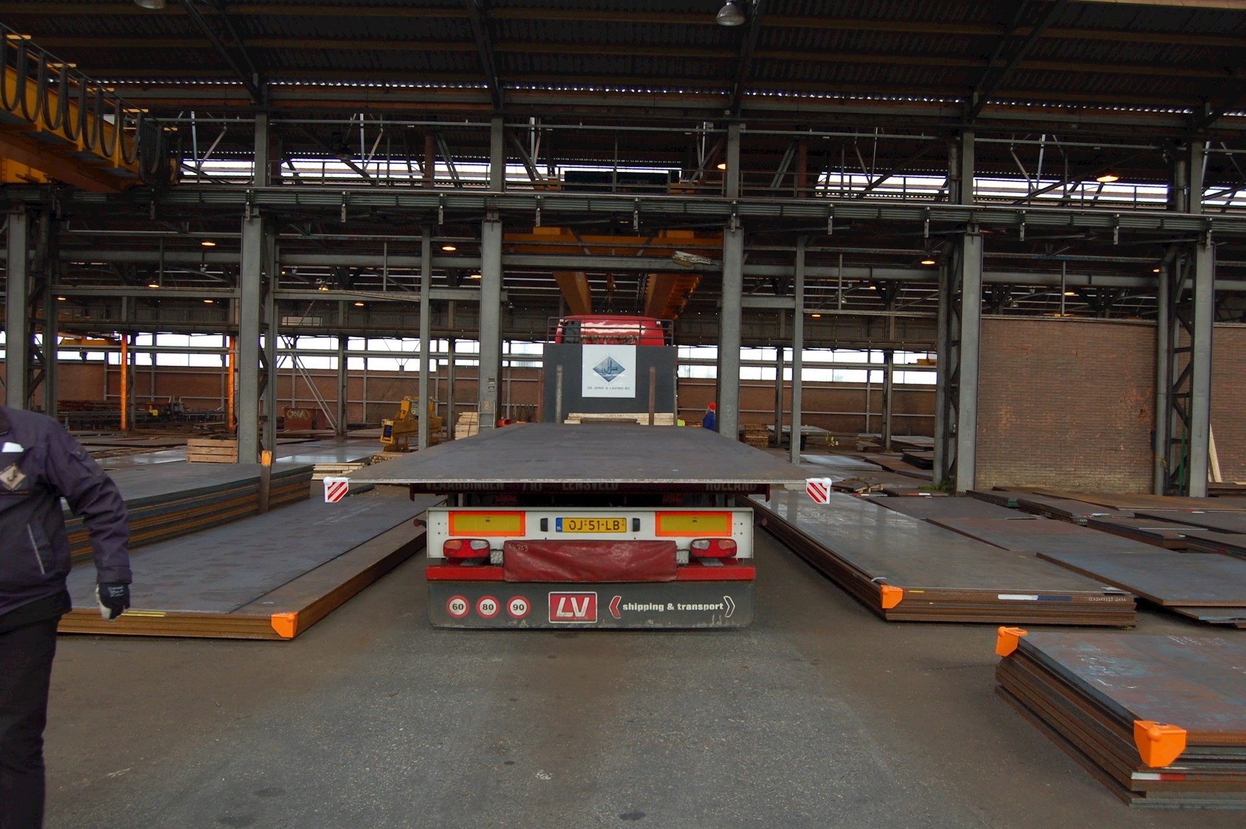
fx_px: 1141
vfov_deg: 39.9
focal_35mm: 33
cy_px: 414
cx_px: 623
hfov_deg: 57.3
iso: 400
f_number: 5
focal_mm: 22
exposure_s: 1/100
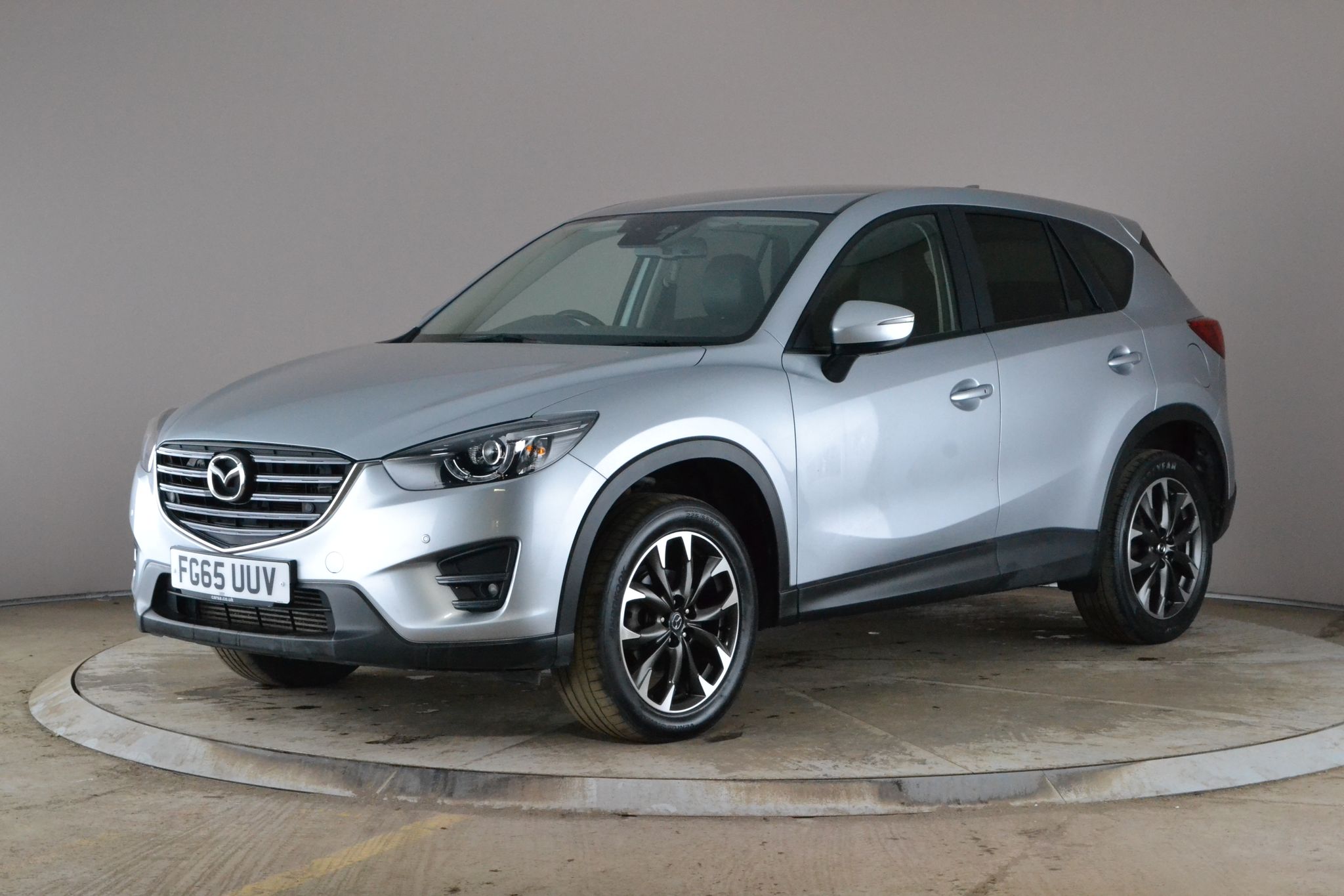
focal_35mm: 66
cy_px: 448
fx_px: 2464
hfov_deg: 30.5
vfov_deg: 20.6
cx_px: 672
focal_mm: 44
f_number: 11
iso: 3200
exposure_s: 1/50
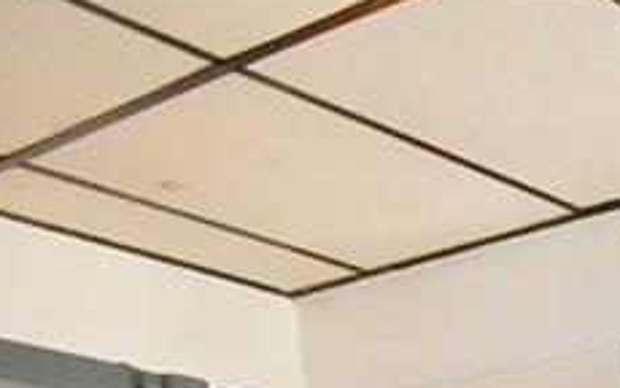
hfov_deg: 18.8
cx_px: 1240
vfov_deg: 14.0
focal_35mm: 68
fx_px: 1150
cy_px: 907
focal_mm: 10
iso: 1600
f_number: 4.5
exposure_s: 1/60
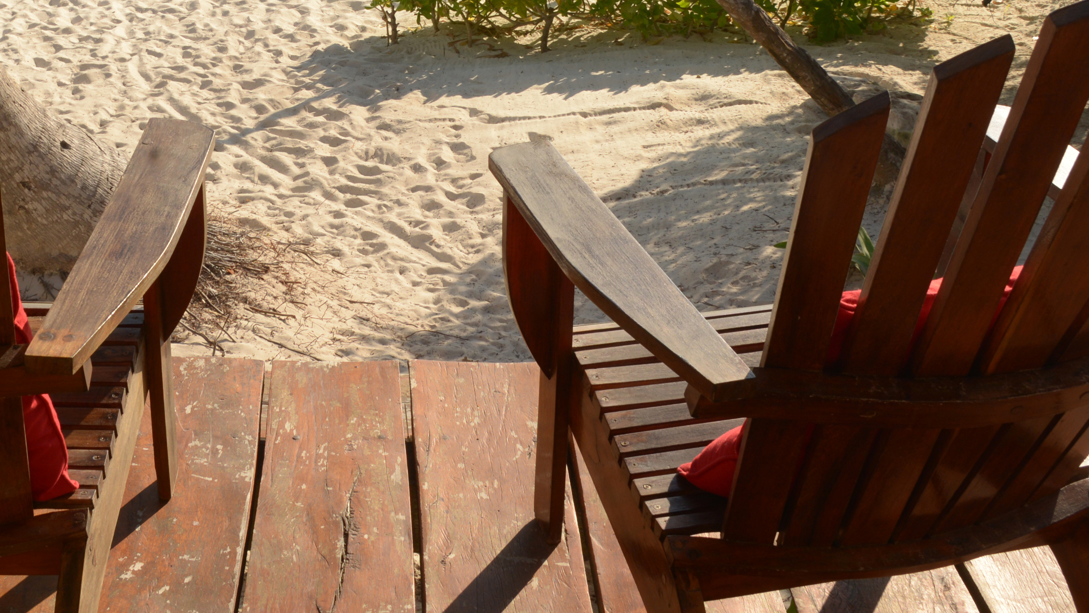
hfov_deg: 36.3
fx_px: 1646
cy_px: -34
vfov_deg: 20.3
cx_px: 378
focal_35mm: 57
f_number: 13
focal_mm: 28
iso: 320
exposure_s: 1/250
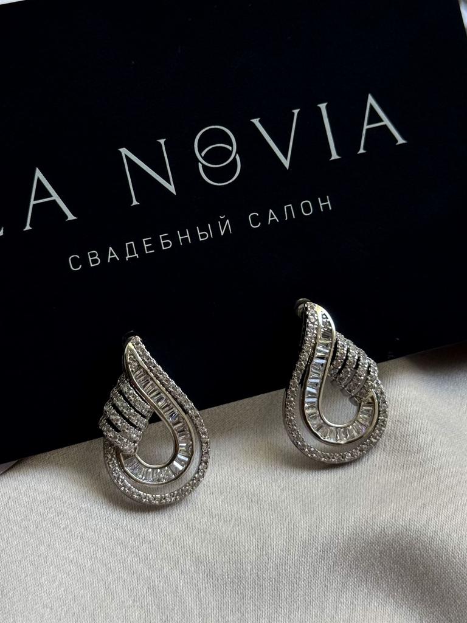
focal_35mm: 48
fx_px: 863
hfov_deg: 30.3
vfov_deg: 39.7
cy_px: 312
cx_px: 234
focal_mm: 6.76
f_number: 1.78
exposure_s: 1/279
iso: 64
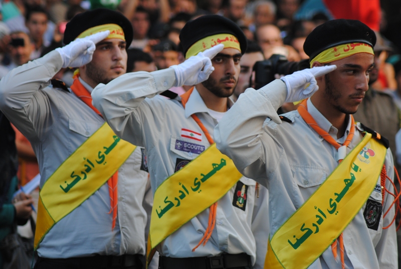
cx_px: 200
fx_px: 2092
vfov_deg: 7.3
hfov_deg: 11.0
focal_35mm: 188
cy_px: 134
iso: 200
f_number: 4.2
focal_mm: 125
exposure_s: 1/250
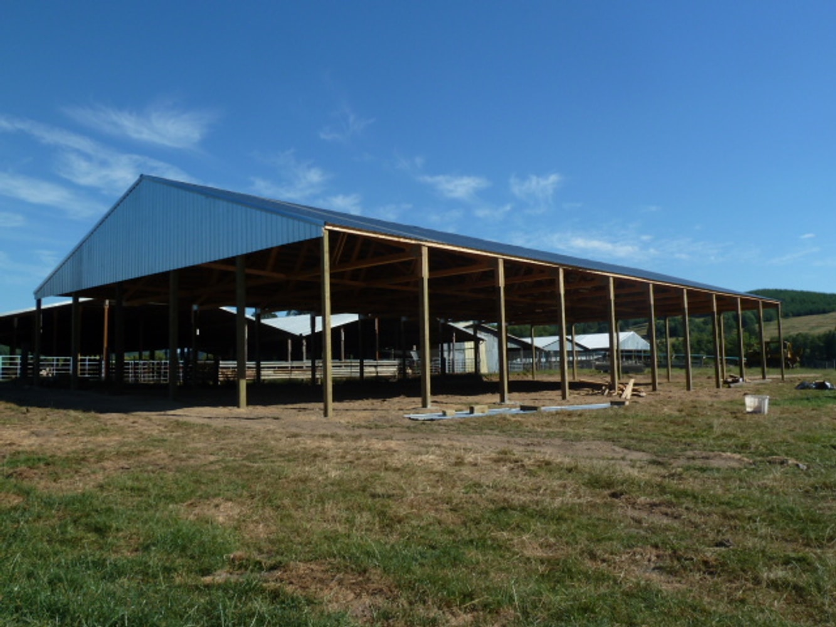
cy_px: 314
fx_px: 725
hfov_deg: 60.0
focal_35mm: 30
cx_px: 418
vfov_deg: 46.8
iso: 80
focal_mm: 5
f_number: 5.6
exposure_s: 1/500
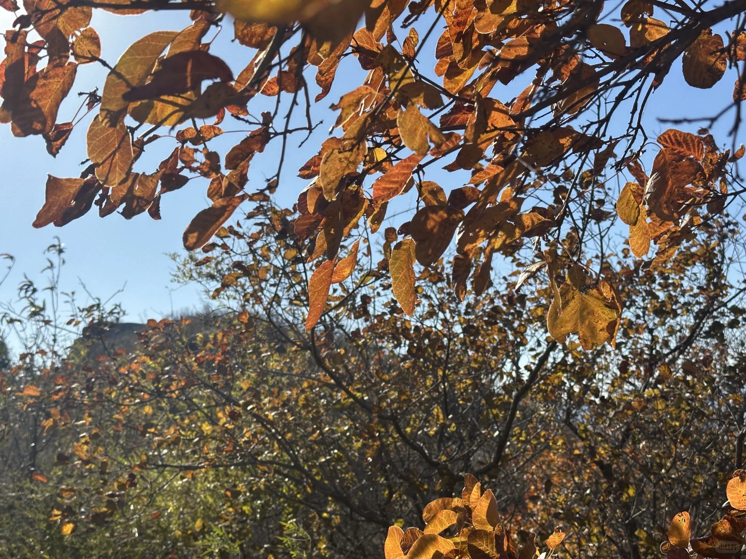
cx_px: 373
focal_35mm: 48
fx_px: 1034
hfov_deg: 39.7
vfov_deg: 30.3
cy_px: 280
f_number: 1.78
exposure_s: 1/4184
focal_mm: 6.86
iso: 64
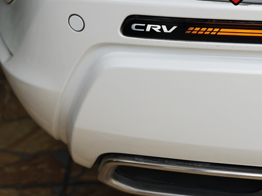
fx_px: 924
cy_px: 34
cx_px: 229
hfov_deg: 16.0
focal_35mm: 122
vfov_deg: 12.1
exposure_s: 1/100
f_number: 5.6
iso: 100
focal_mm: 41
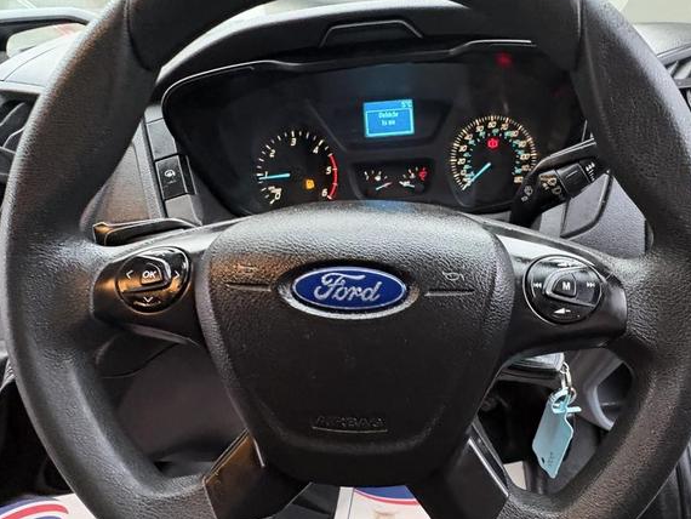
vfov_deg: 60.9
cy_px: 291
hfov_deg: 75.3
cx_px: 424
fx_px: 439
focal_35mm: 22
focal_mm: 2.22
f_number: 2.2
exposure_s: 1/60
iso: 800
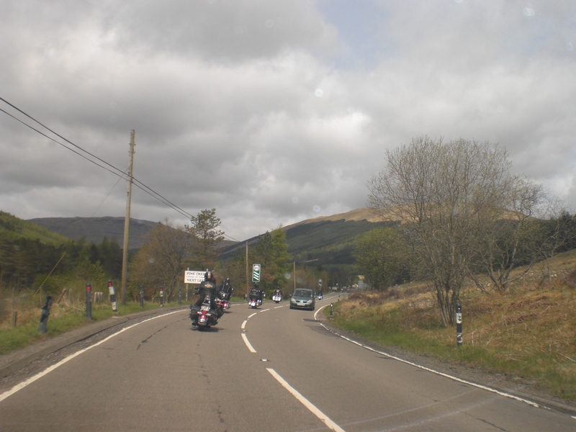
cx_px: 288
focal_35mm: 38
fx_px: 632
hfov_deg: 49.0
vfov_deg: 37.7
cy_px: 216
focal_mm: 6.3
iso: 50
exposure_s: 1/320
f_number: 4.4
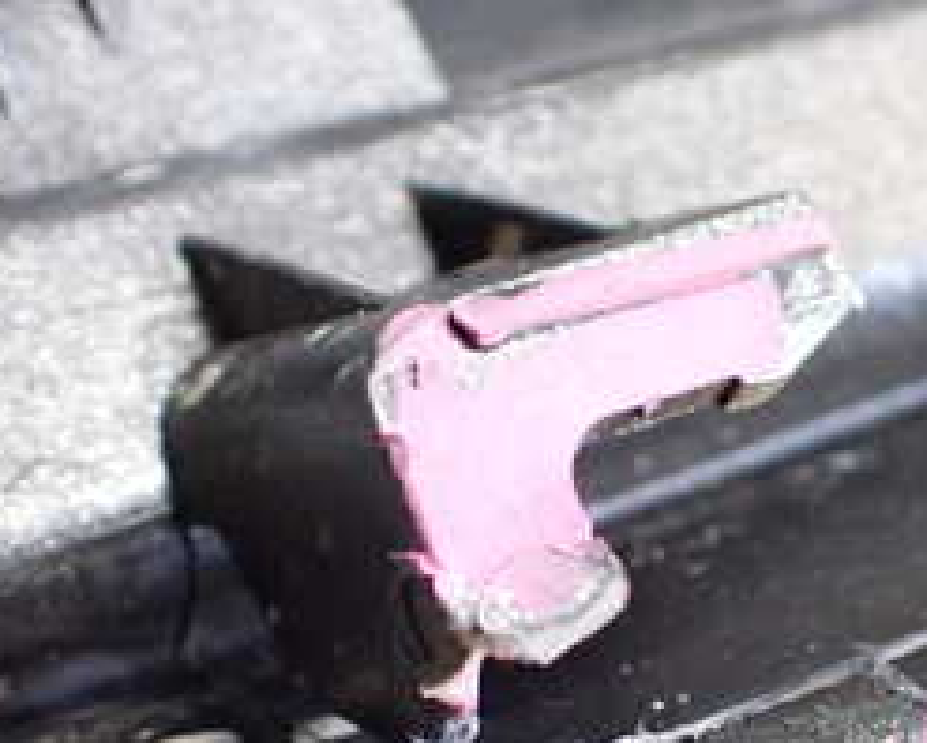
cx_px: 619
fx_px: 1949
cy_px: 604
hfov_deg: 26.6
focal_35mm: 71
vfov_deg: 21.3
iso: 800
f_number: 2.3
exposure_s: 1/50
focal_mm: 5.4
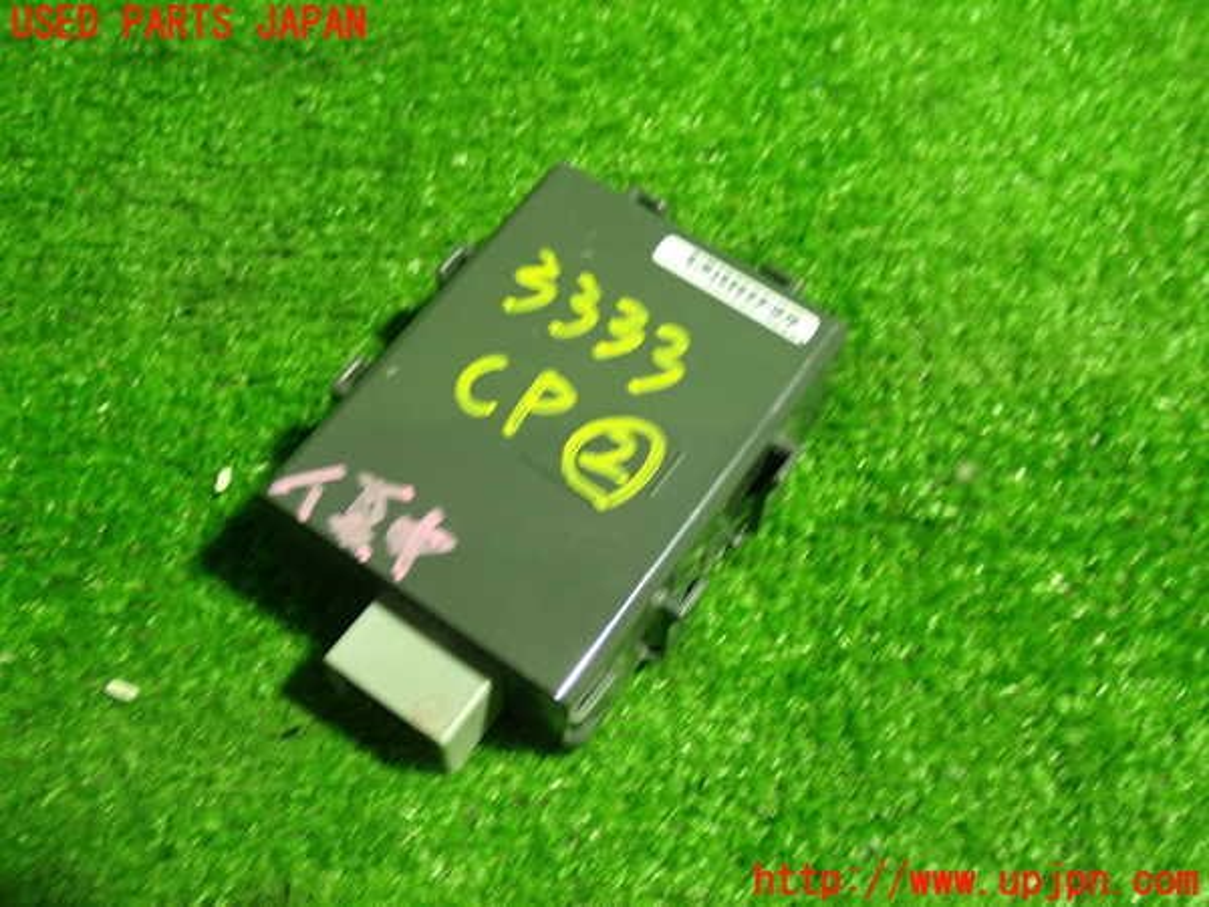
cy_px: 454
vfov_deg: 32.9
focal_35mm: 44
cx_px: 604
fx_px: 1537
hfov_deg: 42.9
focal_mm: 7.84
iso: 800
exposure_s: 1/40
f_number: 2.9
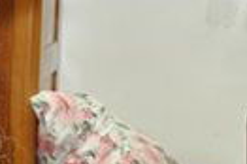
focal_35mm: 153
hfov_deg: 13.4
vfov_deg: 8.9
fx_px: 1051
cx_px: 70
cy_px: 67
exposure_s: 1/60
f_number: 5
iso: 640
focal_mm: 21
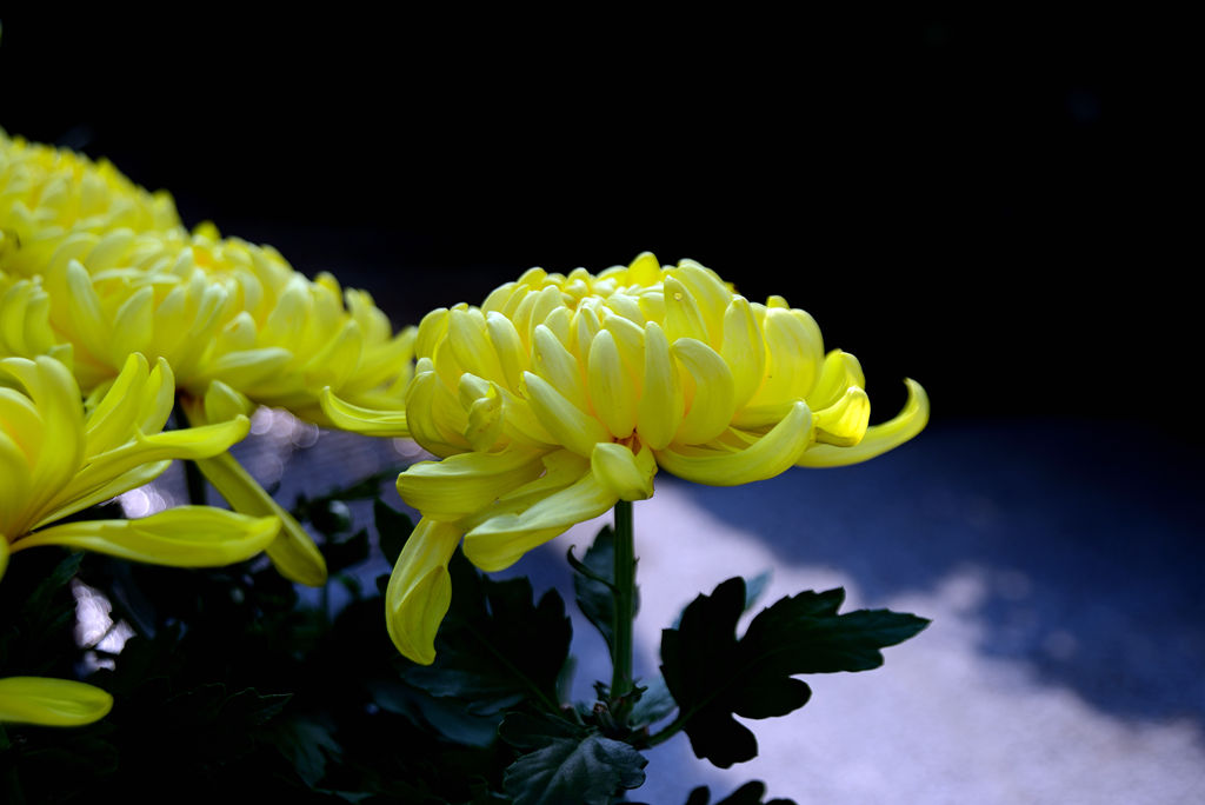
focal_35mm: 62
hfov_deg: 32.4
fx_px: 2076
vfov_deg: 21.9
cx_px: 602
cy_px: 402
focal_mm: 62
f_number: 5.6
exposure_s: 1/500
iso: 100
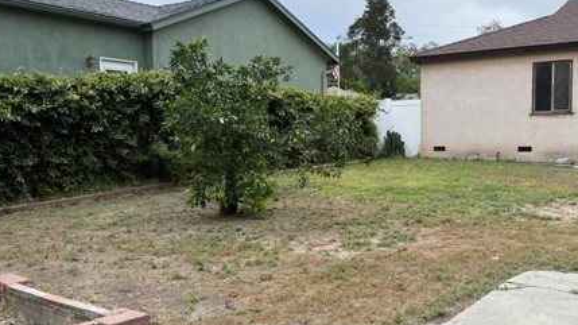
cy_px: 165
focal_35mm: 39
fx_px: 598
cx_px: 353
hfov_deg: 51.2
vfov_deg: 30.4
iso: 100
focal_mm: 6.76
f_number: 1.78
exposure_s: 1/1585
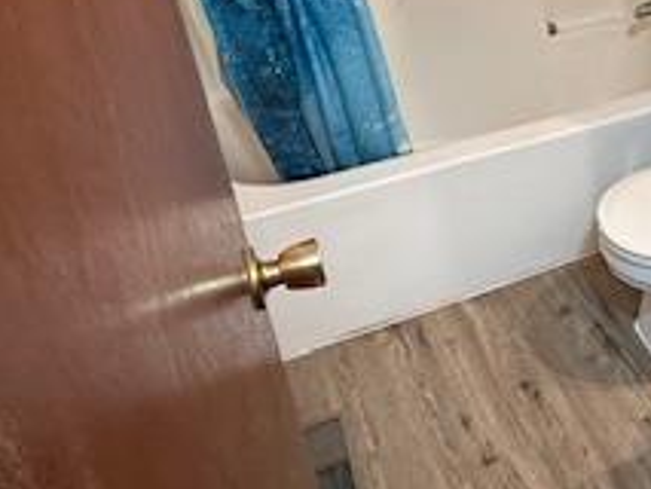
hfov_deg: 40.0
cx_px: 633
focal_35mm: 42
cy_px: 104
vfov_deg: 33.5
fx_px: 790
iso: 500
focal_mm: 2.22
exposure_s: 1/60
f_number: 2.2
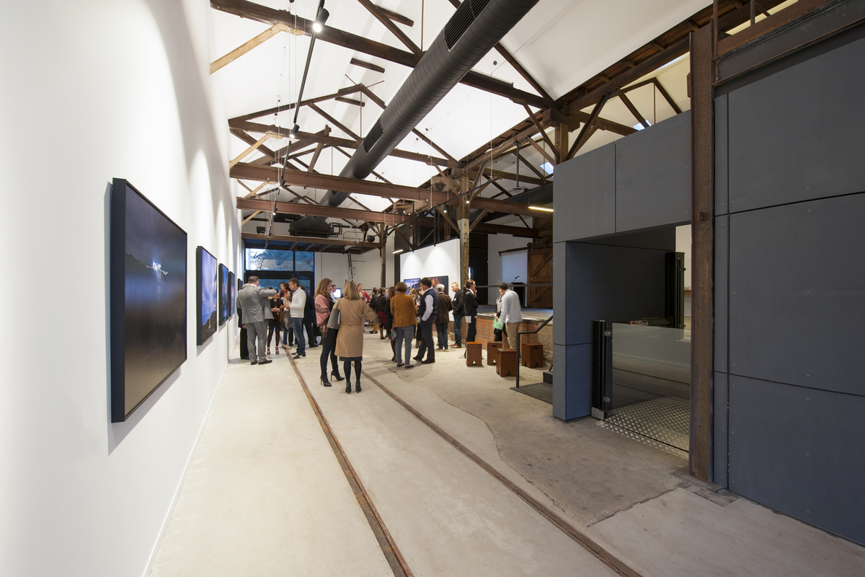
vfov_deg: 81.2
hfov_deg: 104.3
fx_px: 336
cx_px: 432
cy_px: 288
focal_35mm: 14
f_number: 8
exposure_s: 1/3
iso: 400
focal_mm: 14
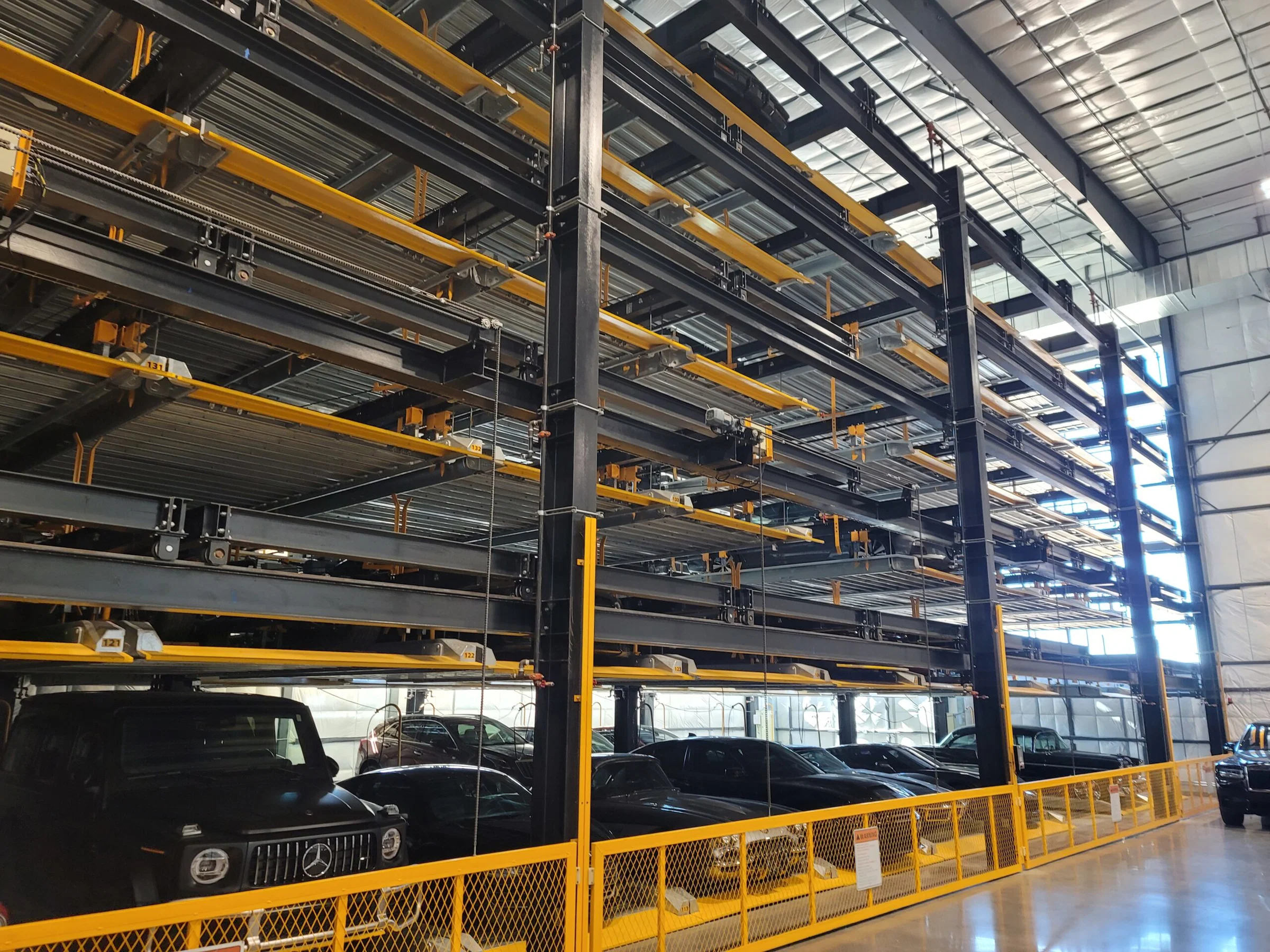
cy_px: 476
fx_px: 917
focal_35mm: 25
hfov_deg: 69.4
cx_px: 635
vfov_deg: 54.9
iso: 250
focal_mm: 7
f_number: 1.8
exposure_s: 1/40
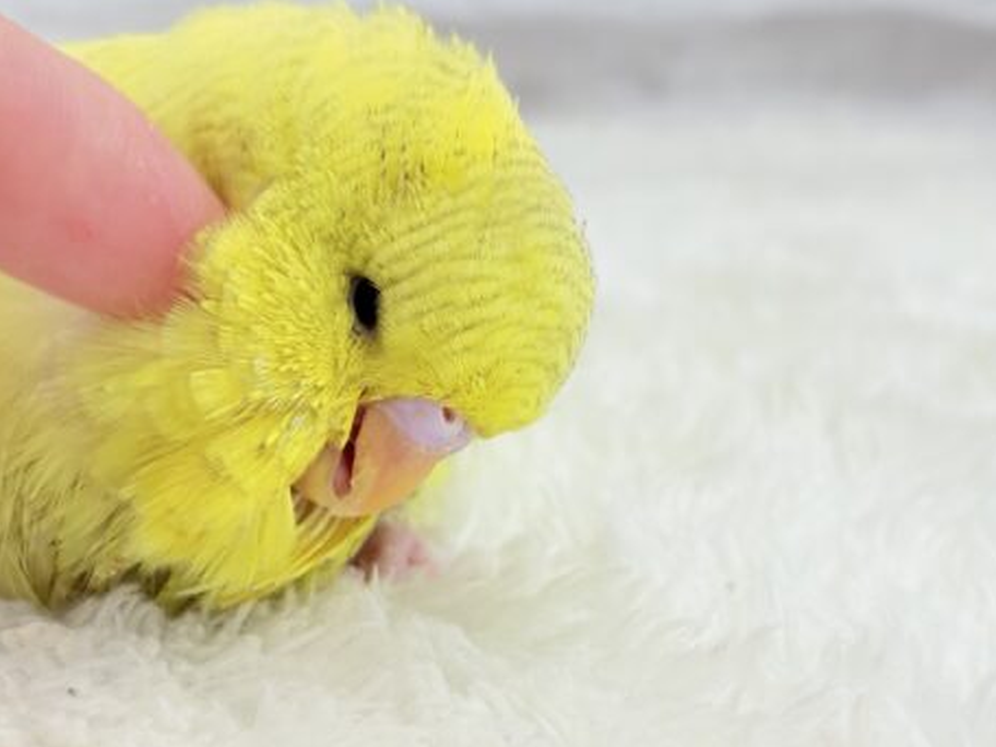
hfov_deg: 26.6
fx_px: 2100
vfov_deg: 20.2
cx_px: 590
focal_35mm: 73
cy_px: 347
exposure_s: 1/50
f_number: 1.6
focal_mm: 5.96
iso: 32
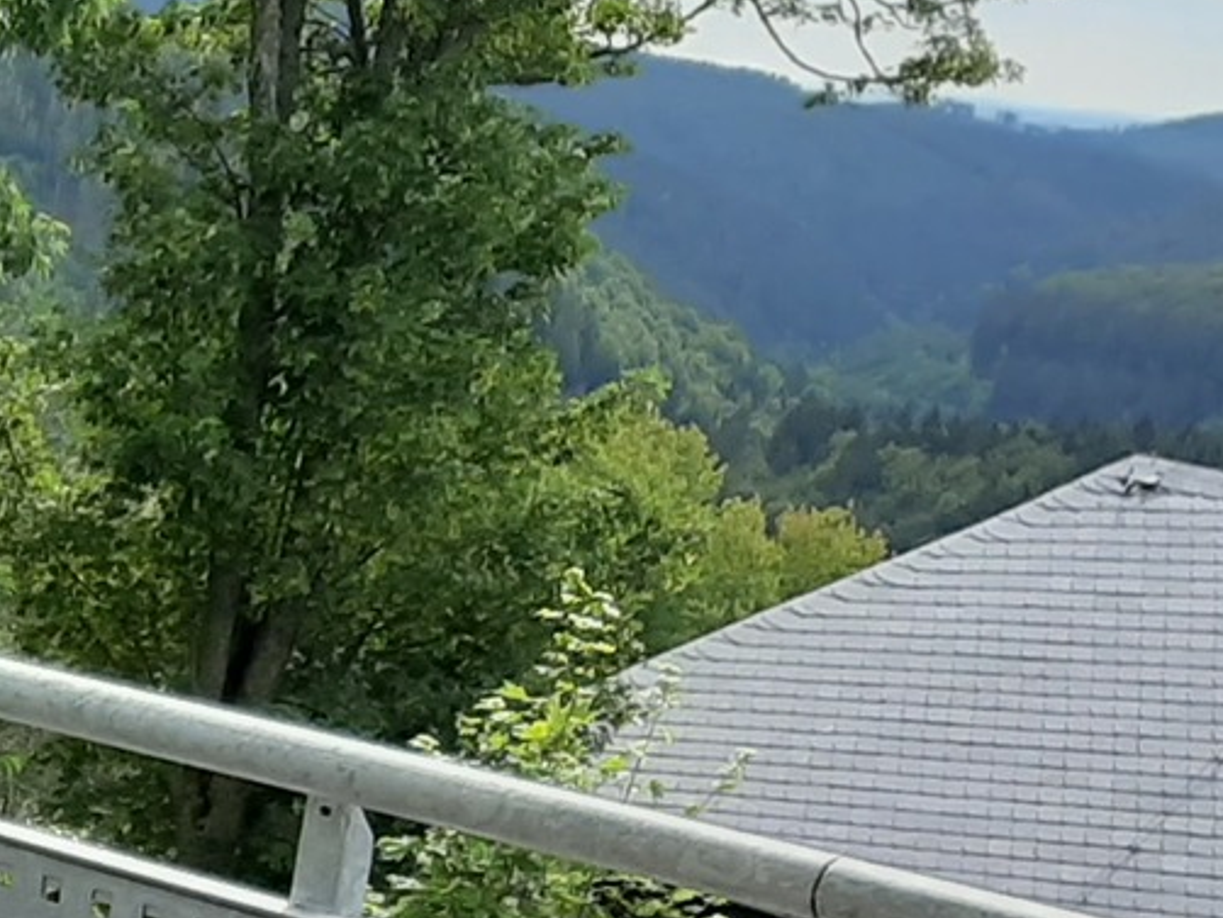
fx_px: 3747
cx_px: -668
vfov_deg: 13.2
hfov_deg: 16.7
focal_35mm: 106
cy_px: 1371
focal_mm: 3.93
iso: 40
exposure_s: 1/1427
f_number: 1.7
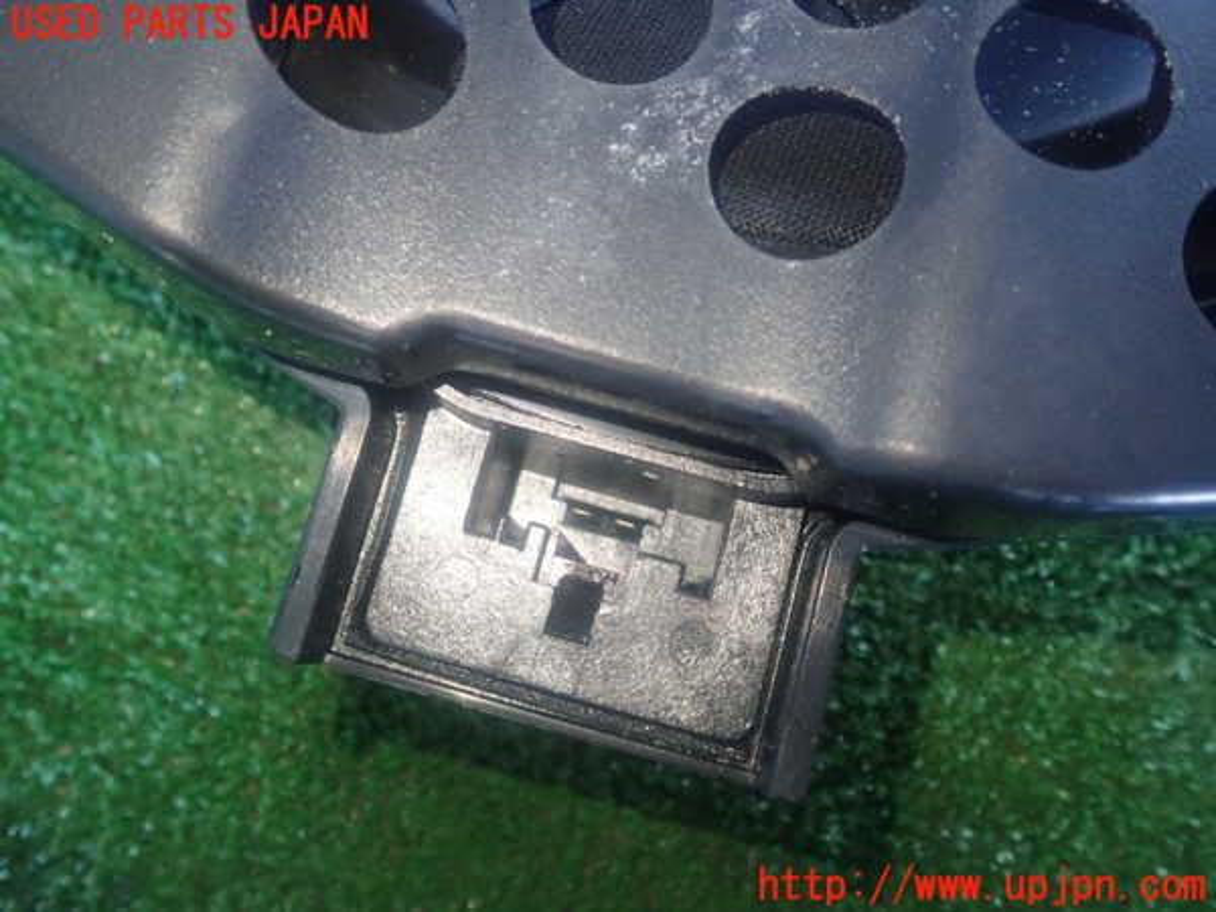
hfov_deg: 60.0
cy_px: 456
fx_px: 1054
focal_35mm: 30
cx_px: 608
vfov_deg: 46.8
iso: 800
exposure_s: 1/100
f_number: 2.3
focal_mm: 5.5
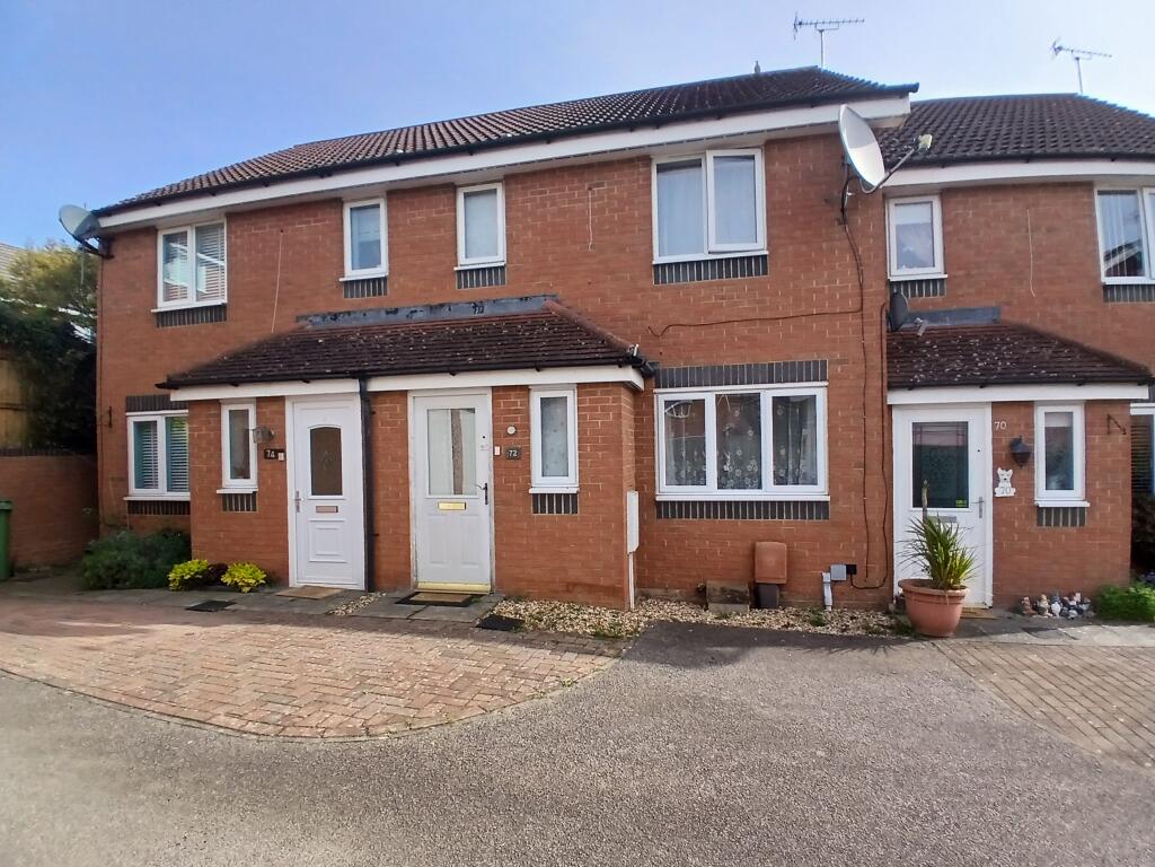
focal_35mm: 17
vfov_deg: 74.7
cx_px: 578
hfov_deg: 91.0
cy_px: 434
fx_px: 567
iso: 50
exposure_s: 1/769
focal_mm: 1.4
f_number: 2.2
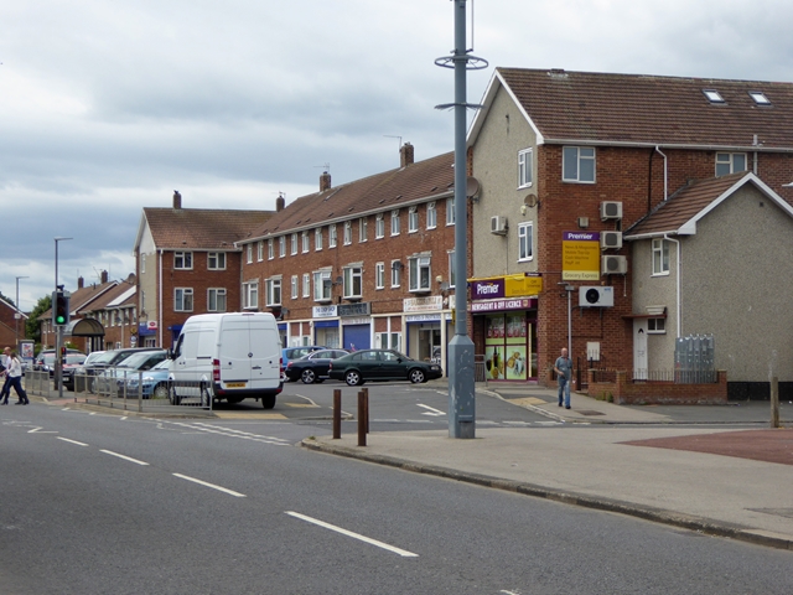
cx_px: 396
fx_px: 1695
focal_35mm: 74
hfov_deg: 26.3
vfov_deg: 19.9
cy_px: 298
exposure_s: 1/500
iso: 100
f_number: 4.6
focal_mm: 13.2
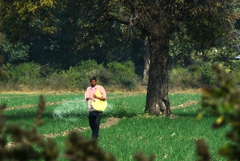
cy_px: 80
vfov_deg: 6.0
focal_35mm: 229
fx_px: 1529
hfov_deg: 9.0
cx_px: 120
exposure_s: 1/2000
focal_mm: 85
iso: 400
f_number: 8
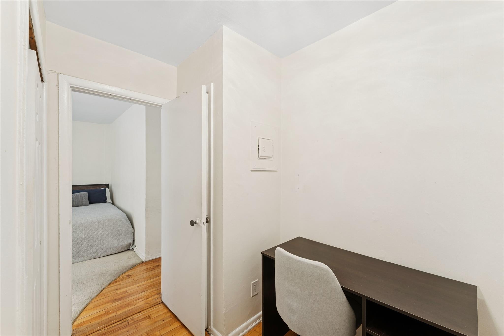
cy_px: 168
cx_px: 252
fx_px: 196
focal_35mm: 14
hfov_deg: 104.3
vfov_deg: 81.2
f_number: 10
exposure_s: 1.6
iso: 100
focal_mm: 14
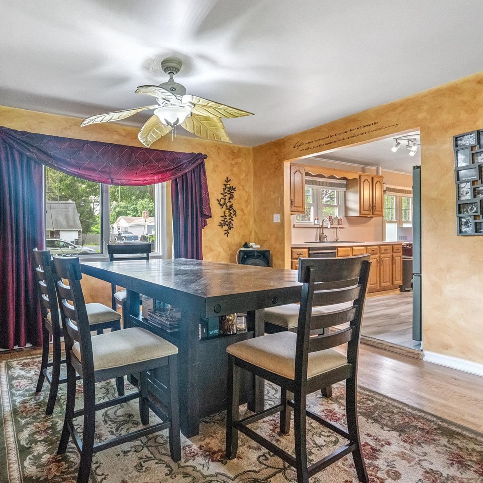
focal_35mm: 21
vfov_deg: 72.1
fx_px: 332
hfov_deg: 71.7
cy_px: 240
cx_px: 204
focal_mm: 16
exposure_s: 1/80
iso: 4000
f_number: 5.6
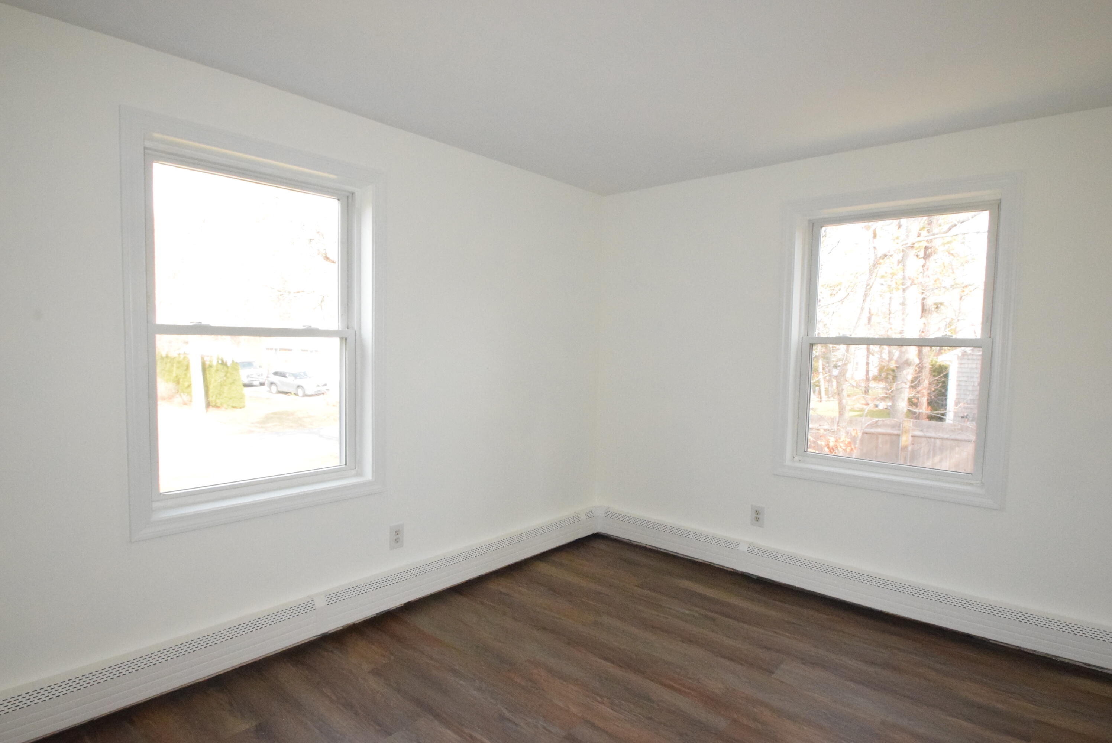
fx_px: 556
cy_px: 372
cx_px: 556
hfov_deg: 90.0
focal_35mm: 18
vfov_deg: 67.5
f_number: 18
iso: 6400
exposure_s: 1/200
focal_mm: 12
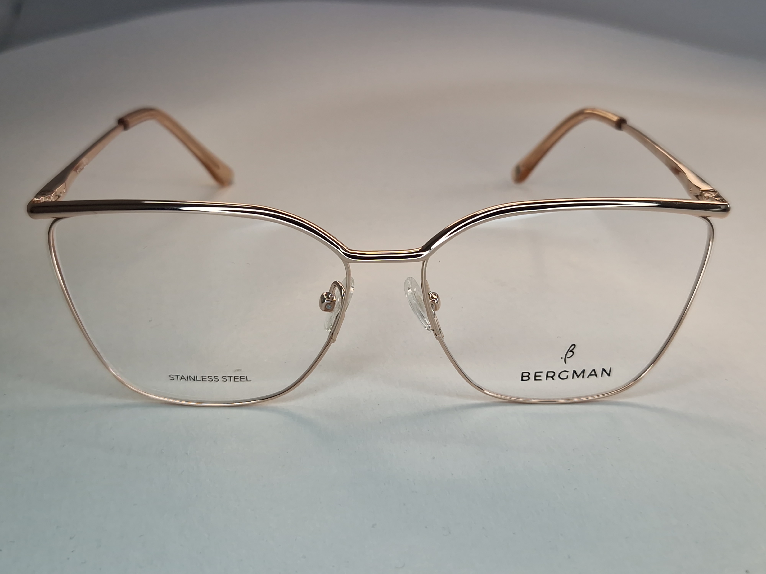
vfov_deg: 58.9
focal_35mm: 23
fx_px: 509
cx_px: 383
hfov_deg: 73.9
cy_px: 287
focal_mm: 5.4
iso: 50
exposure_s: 1/218
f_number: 1.8
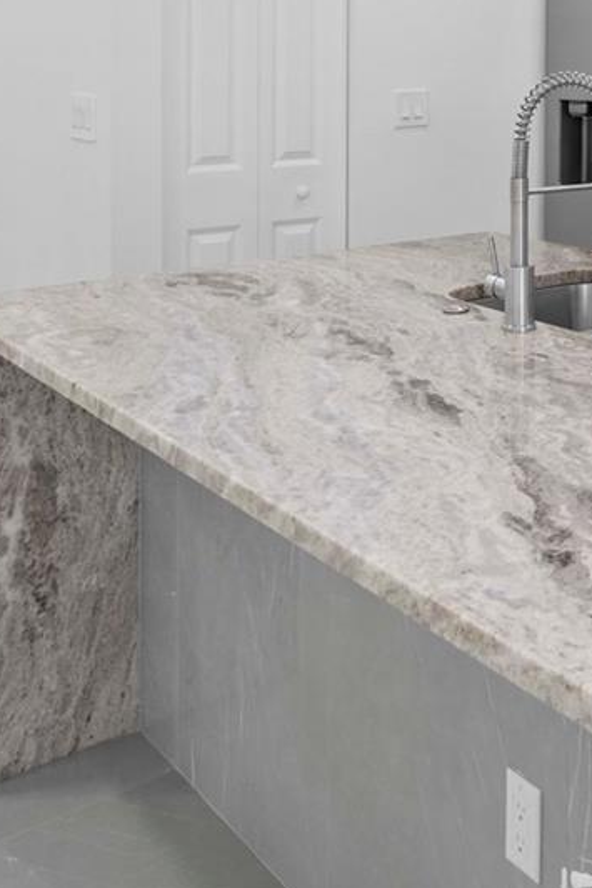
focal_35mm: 48
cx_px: 750
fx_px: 1185
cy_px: 80
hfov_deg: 24.7
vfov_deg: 38.2
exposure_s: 1/3
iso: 250
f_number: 9
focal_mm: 16
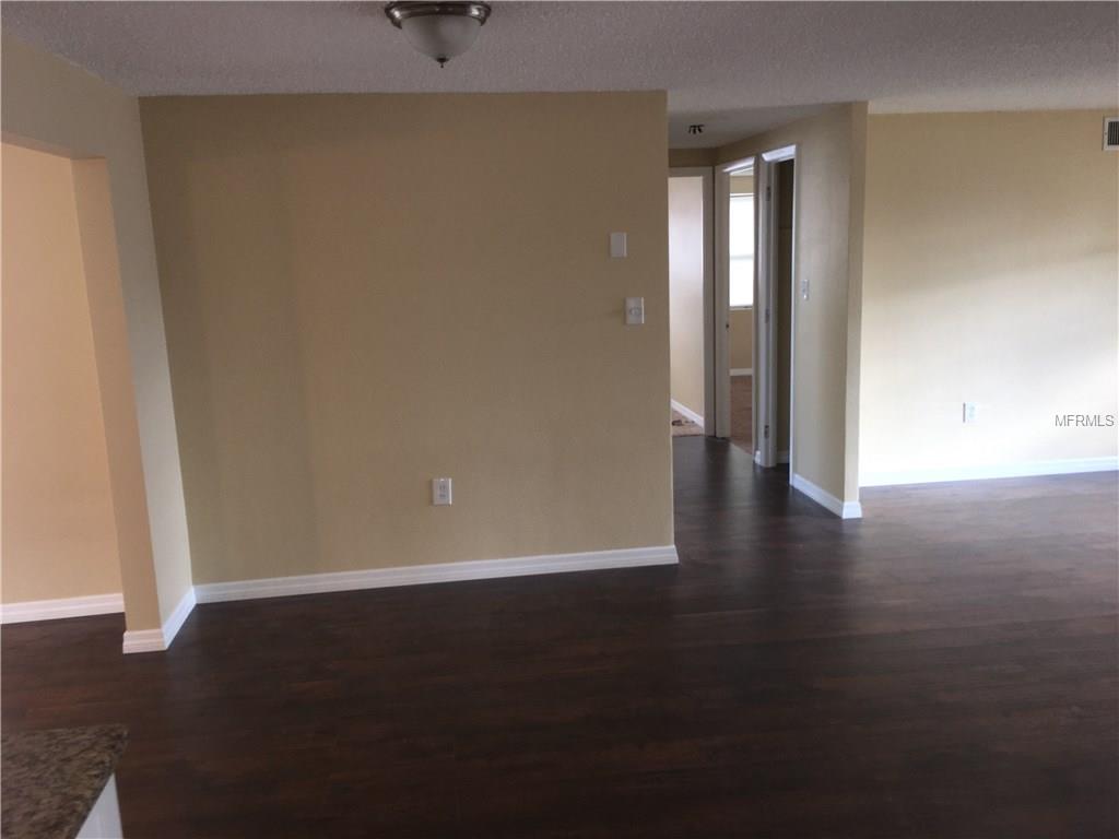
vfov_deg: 48.2
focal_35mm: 29
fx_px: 937
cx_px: 560
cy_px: 420
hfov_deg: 61.7
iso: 25
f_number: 2.2
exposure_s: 1/40
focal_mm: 4.15
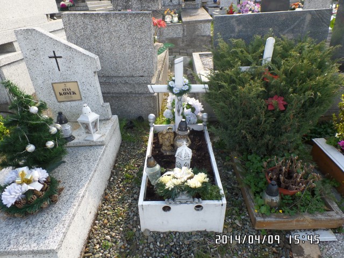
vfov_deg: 58.9
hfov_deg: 73.9
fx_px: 229
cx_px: 172
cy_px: 129
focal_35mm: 23
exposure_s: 1/180
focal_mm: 4.1
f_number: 3.5
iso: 100
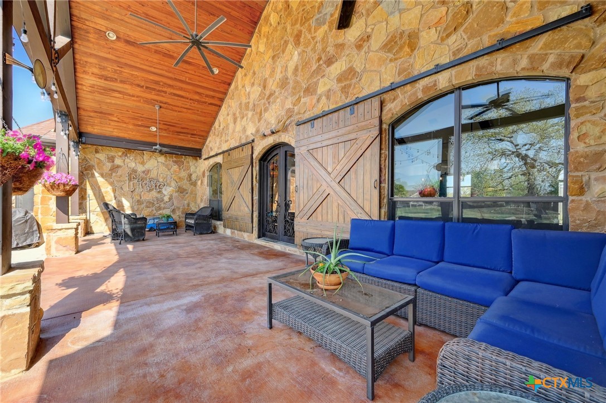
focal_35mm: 14
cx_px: 303
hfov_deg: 104.3
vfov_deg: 81.1
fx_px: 235
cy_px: 202
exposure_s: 1/80
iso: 1000
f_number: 9
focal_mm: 14
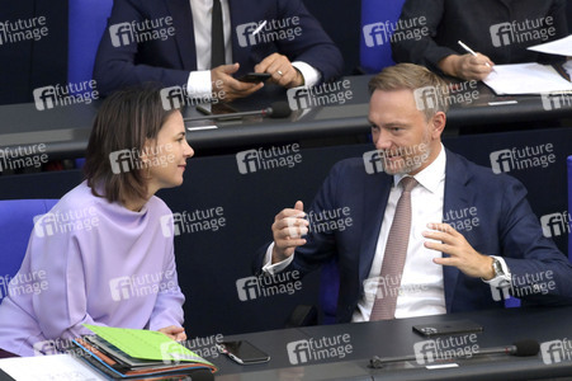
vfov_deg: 3.9
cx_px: 286
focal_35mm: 350
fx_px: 5557
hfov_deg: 5.9
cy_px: 190
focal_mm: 350
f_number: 5.6
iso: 8000
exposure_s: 1/640
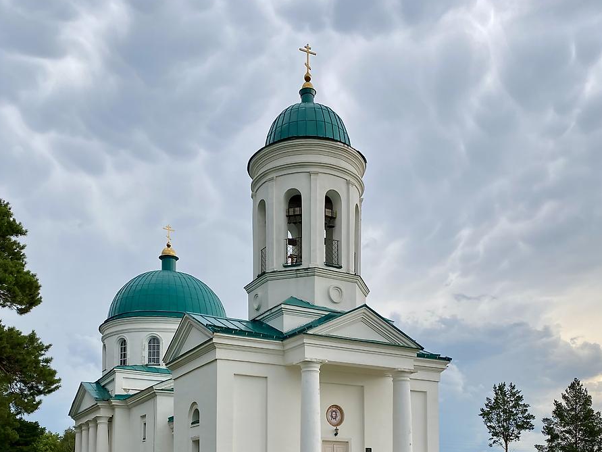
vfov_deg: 40.4
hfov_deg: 52.6
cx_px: 302
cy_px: 285
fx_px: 609
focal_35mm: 35
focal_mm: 4.25
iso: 32
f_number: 1.8
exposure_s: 1/633
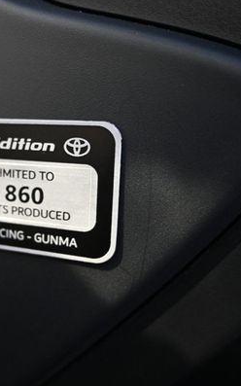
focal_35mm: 47
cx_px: -9
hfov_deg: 25.9
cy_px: 197
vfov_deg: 42.8
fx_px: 492
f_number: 3.8
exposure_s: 1/200
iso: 400
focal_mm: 19
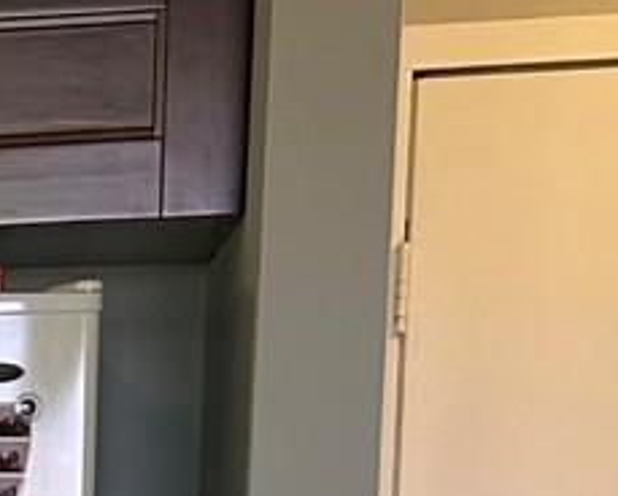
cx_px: -761
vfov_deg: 8.1
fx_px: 3243
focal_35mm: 177
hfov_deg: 9.8
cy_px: 1181
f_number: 1.5
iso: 100
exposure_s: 1/60
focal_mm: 5.7
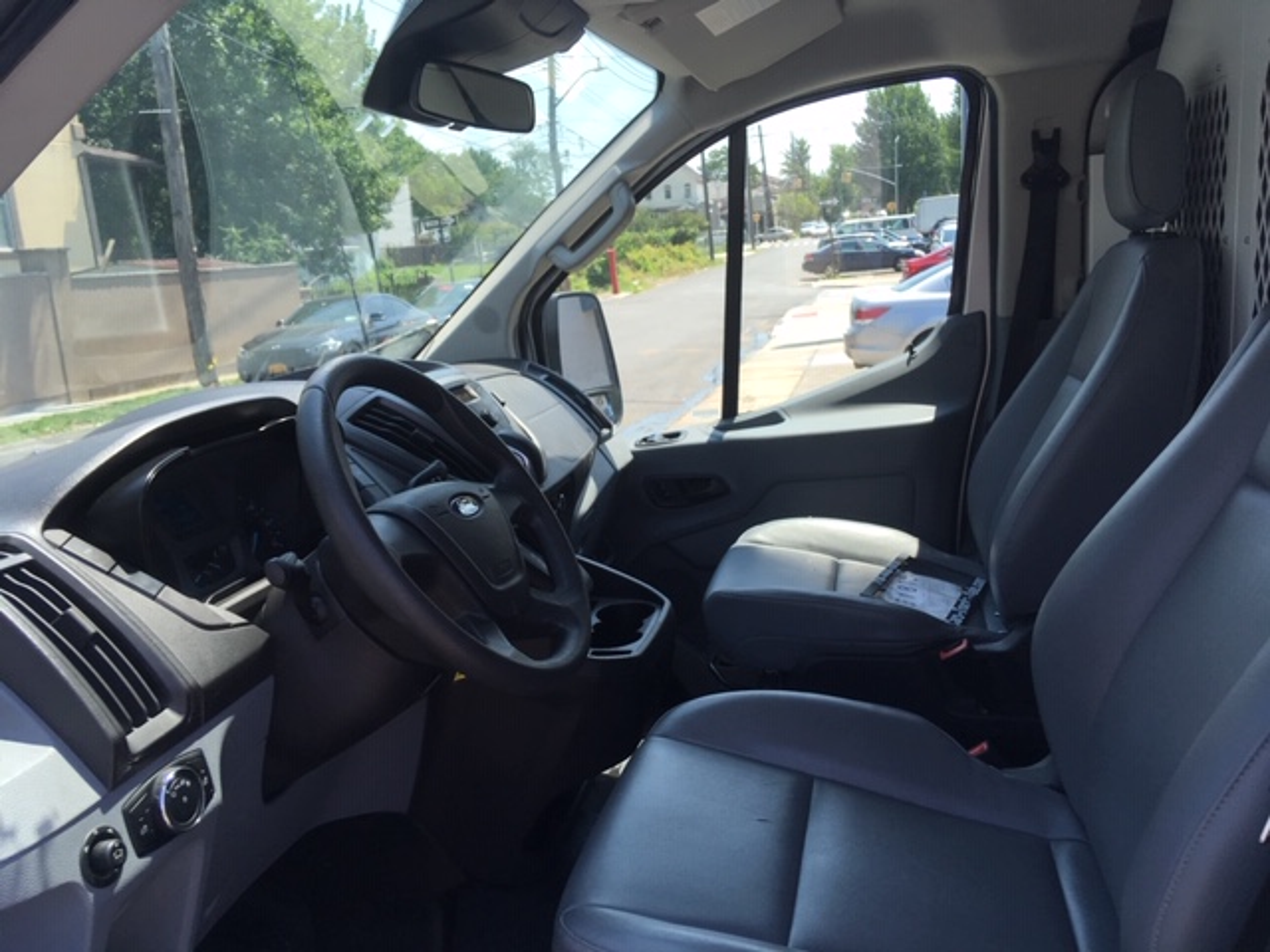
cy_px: 476
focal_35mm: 29
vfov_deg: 48.2
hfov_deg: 61.7
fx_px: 1064
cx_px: 635
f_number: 2.2
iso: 25
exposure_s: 1/452
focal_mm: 4.15
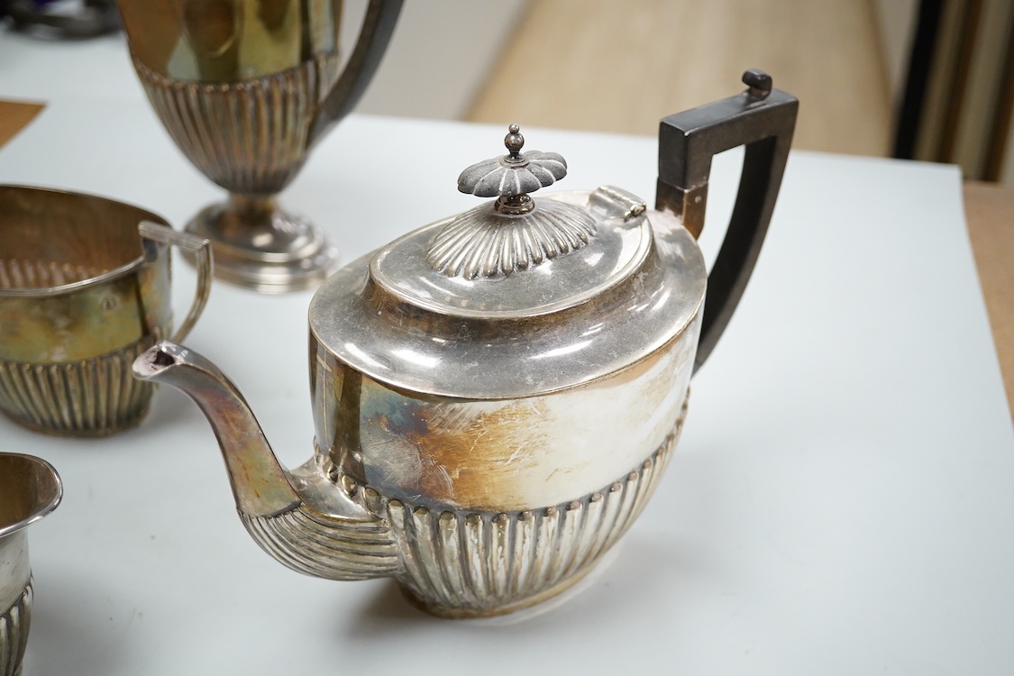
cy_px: 338
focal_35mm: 45
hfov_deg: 43.6
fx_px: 1267
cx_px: 507
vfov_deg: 29.9
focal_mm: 30
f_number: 5
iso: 2500
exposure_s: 1/400
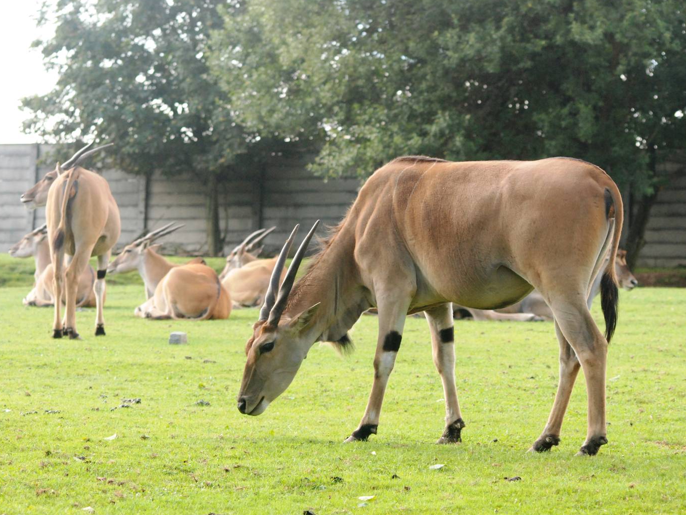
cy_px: 246
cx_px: 307
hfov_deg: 12.3
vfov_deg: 9.2
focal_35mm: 161
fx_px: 3182
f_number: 5.6
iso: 1000
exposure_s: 1/500
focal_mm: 95
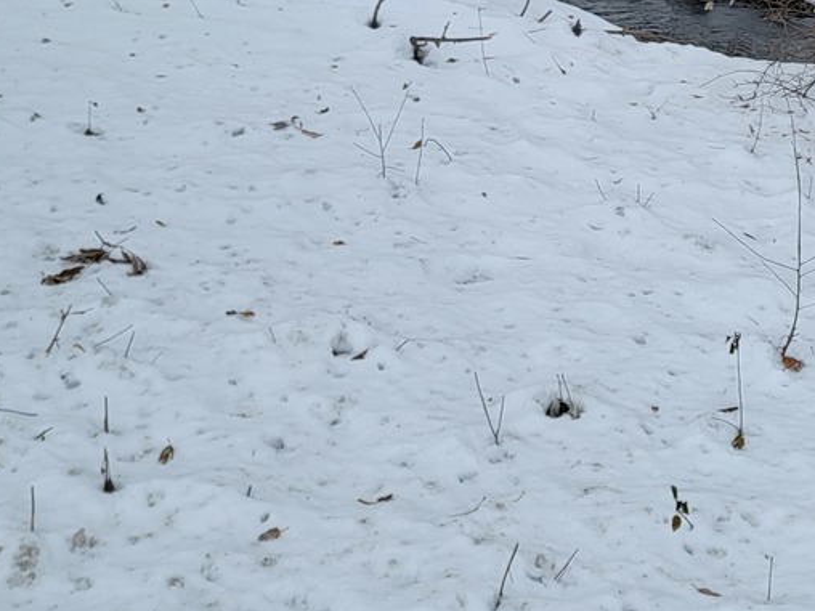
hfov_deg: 27.9
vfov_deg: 20.3
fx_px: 1601
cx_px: 674
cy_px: -122
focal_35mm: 68
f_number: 1.8
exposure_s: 1/424
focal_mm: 6.7
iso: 16
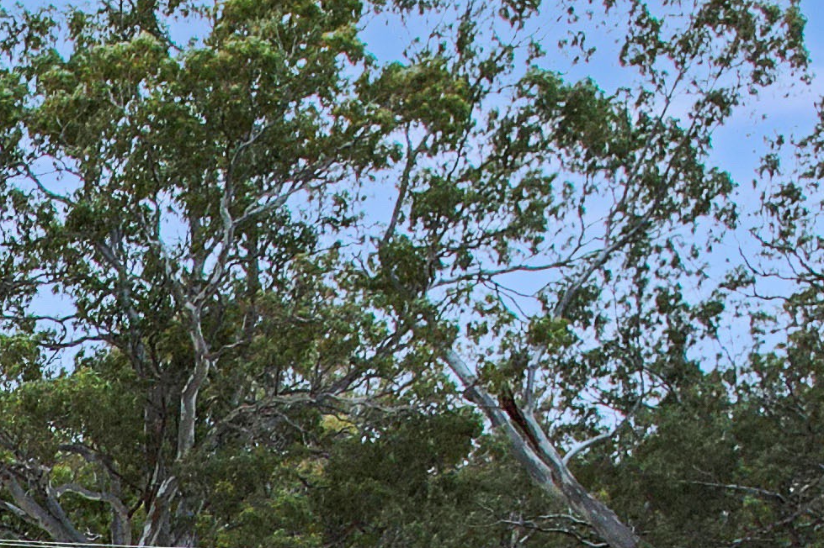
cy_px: 1438
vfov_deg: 9.5
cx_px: -811
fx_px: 2814
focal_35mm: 123
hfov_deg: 14.1
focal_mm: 8.38
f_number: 2.8
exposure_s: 1/1600
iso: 200
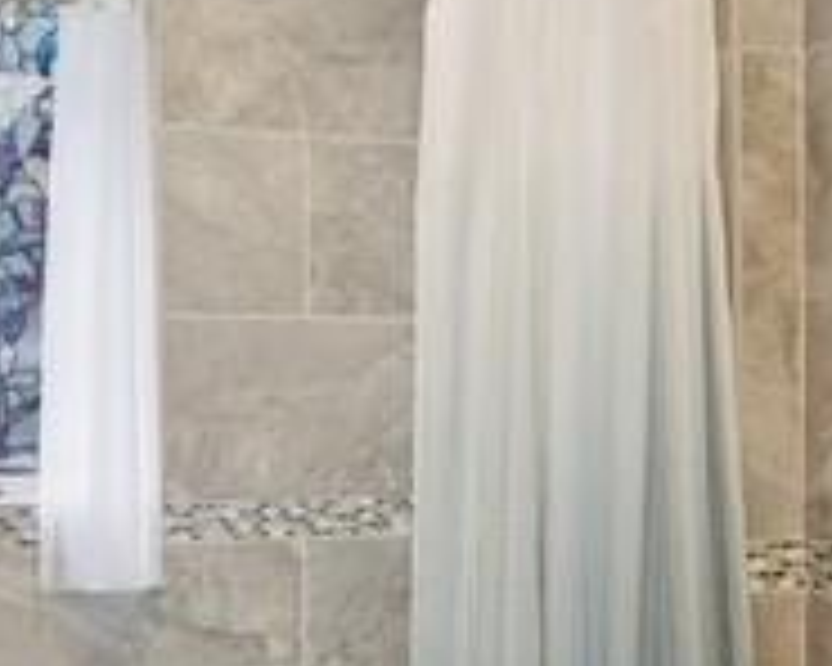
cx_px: 607
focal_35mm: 64
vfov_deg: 23.8
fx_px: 1576
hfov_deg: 29.2
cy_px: 414
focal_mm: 14
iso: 400
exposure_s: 1/100
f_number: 8
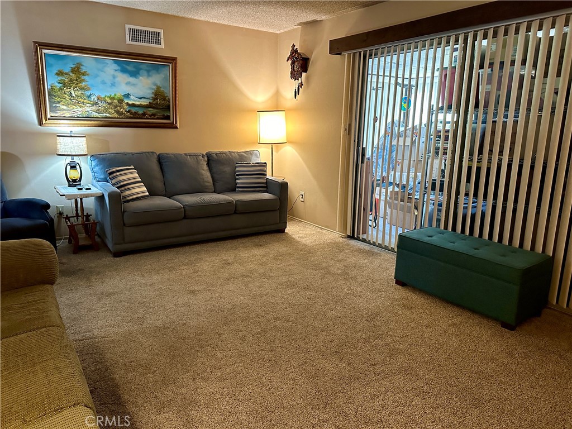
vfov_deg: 56.8
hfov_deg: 71.6
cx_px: 286
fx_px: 397
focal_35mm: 24
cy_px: 214
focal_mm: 6.86
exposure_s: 1/60
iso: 800
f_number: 1.78
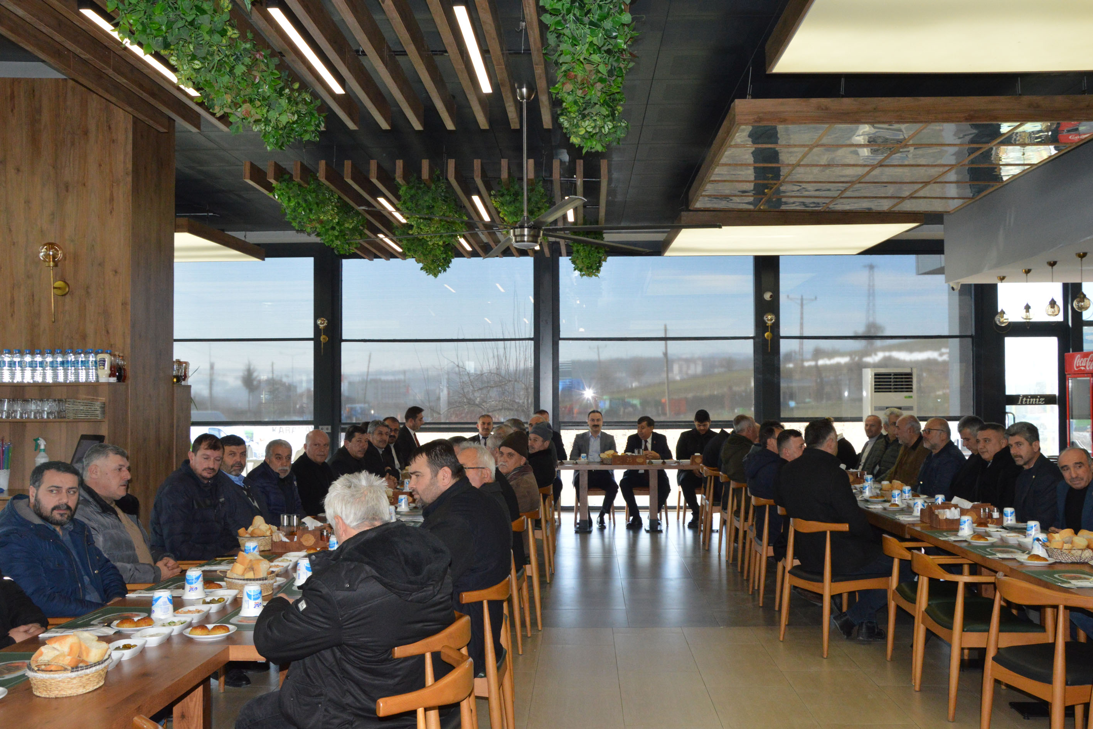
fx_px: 956
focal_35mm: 32
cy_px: 364
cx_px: 546
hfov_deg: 59.5
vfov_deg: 41.7
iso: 1600
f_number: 10
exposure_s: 1/200
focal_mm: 21
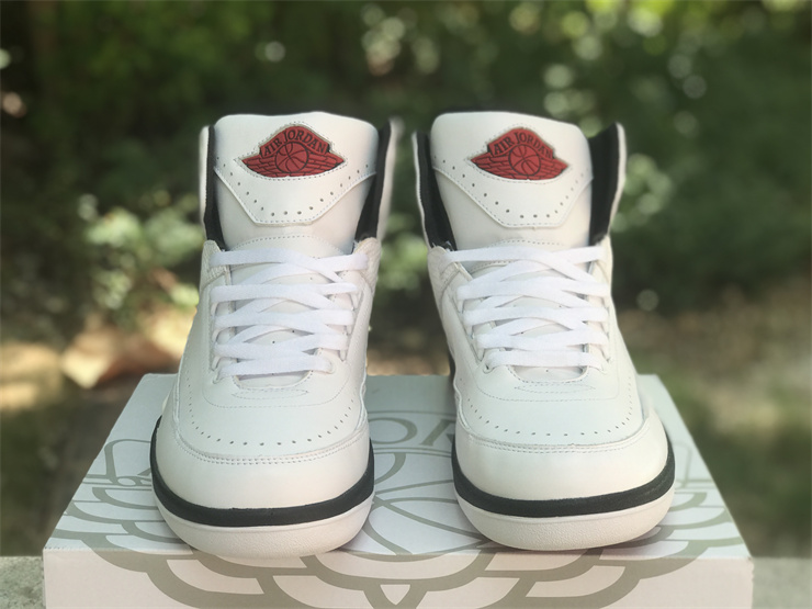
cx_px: 406
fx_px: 1337
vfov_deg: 25.7
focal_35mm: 57
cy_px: 304
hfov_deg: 33.8
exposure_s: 1/138
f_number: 2.8
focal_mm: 6.6
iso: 20
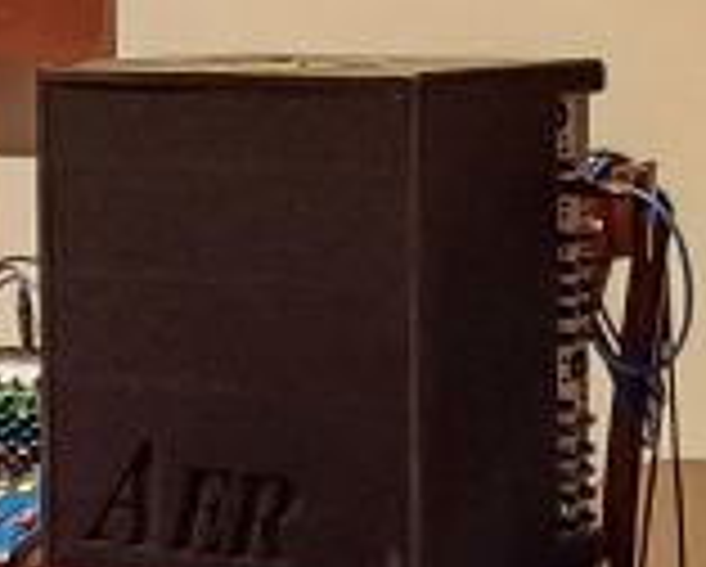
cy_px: 86
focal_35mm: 124
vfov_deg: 12.4
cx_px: 540
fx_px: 2594
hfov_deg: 15.4
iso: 1250
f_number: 1.8
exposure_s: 1/20
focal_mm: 4.65
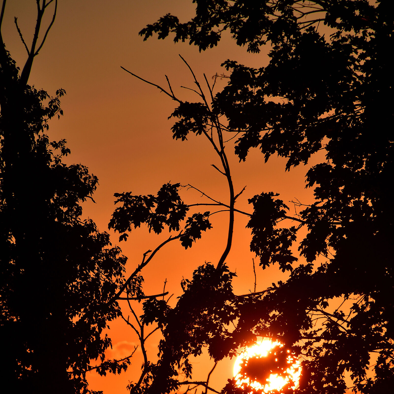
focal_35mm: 517
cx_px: 197
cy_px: 235
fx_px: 6658
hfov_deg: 3.4
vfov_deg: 3.4
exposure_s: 1/500
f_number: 11
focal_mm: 270
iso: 100
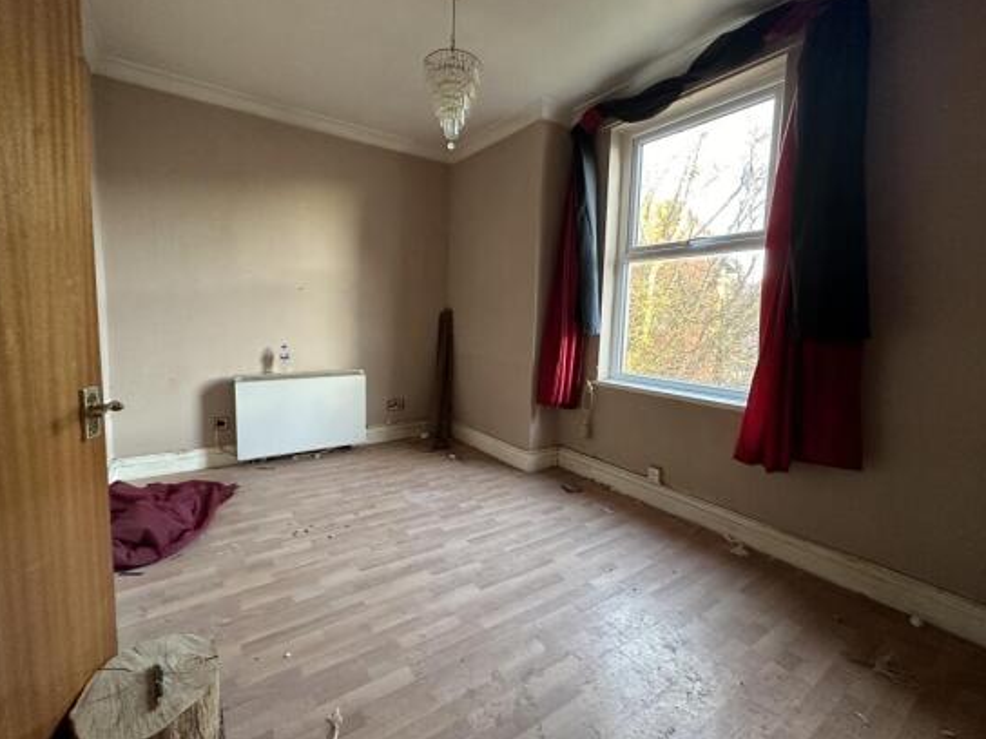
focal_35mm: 15
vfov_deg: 81.7
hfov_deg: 98.1
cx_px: 476
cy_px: 356
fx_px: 427
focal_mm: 2.22
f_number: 2.2
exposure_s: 1/60
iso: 400
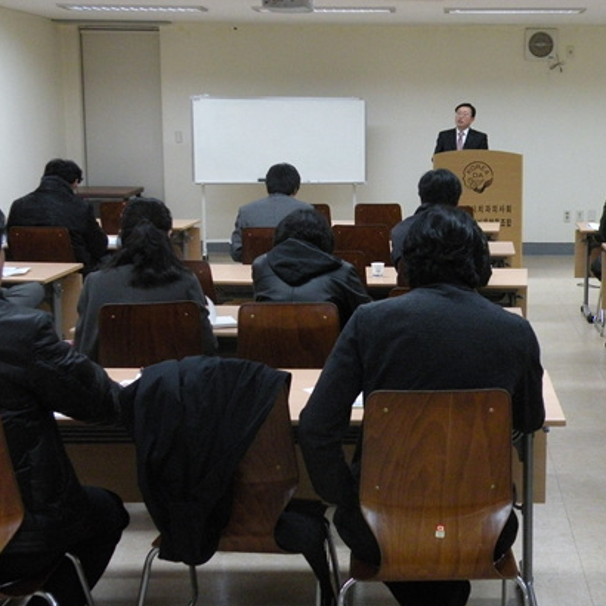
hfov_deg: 29.1
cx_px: 446
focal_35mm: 58
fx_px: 1149
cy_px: 273
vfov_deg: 29.5
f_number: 3.2
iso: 400
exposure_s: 1/63.6
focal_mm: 7.4
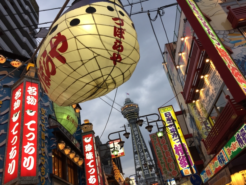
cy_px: 92
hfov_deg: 61.7
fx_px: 206
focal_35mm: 29
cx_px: 123
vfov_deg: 48.2
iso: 40
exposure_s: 1/60
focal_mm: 4.15
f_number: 2.2
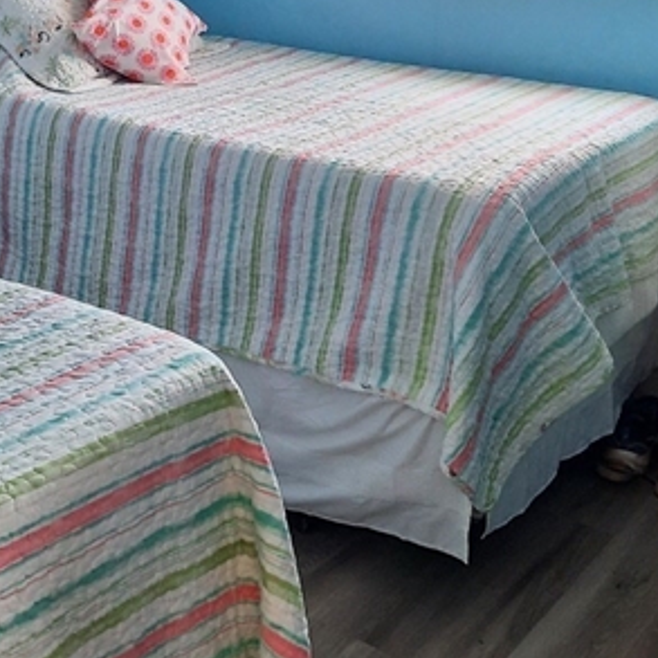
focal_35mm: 58
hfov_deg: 28.9
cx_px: 135
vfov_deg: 28.9
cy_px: 128
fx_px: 1247
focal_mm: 4.6
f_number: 2
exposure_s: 1/60
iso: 125
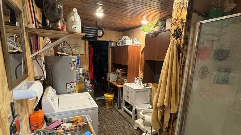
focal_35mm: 20
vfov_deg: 55.3
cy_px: 83
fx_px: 128
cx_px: 120
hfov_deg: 86.6
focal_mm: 2.22
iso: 640
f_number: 2.2
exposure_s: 1/60
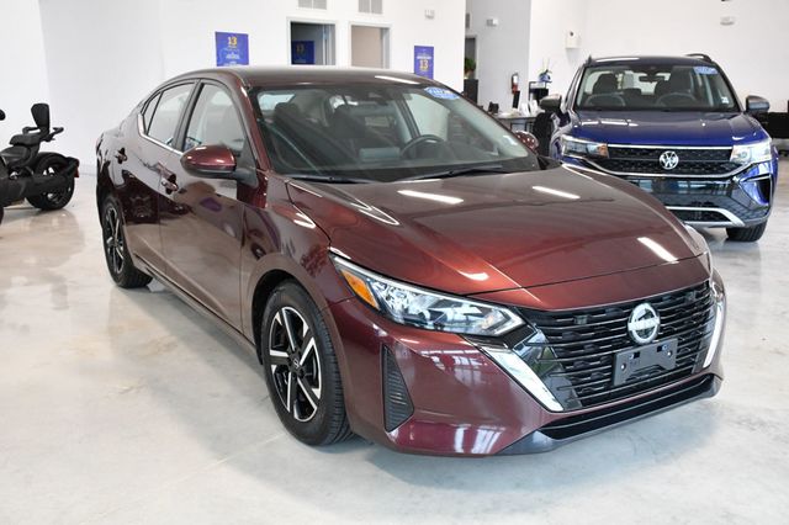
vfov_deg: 36.8
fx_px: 789
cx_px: 394
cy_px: 262
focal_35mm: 36
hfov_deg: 53.2
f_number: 8
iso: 2500
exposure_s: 1/250
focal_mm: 24
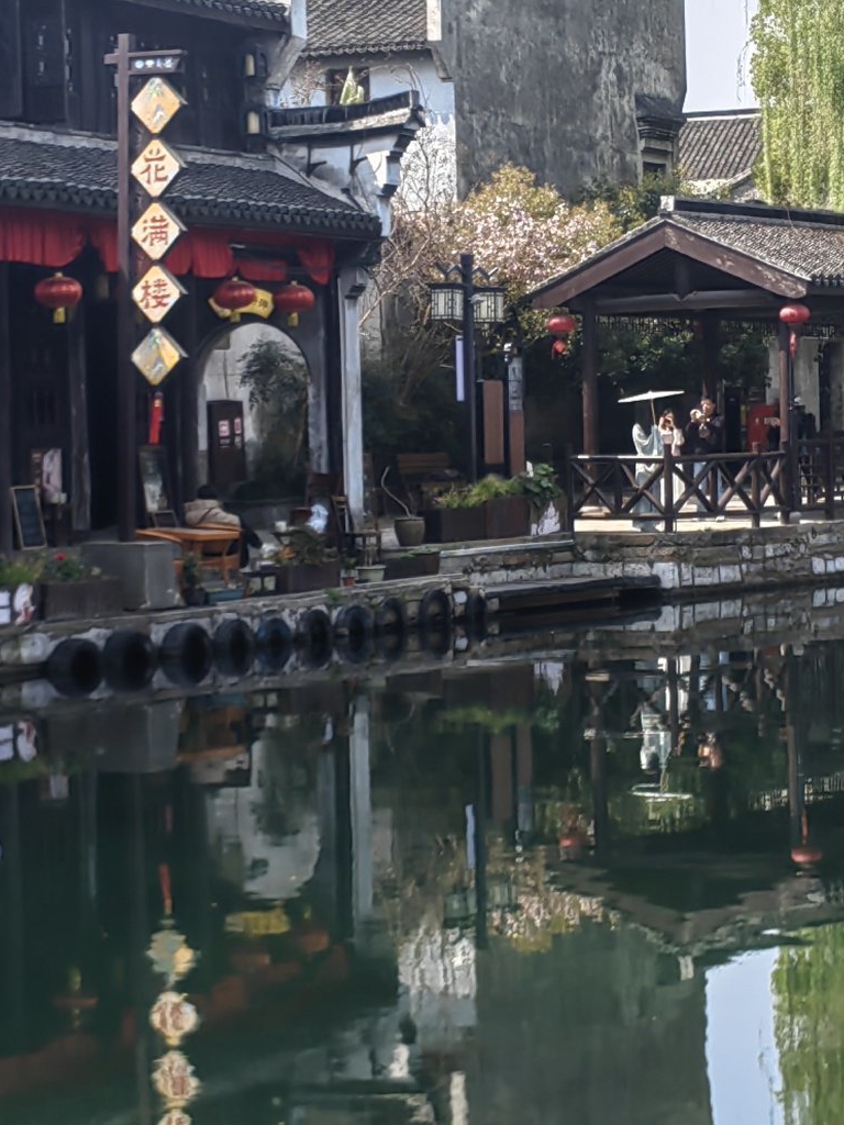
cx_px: 462
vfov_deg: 20.4
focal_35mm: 96
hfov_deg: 15.4
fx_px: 3121
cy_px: 471
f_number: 1.8
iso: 50
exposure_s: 1/2500
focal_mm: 5.54
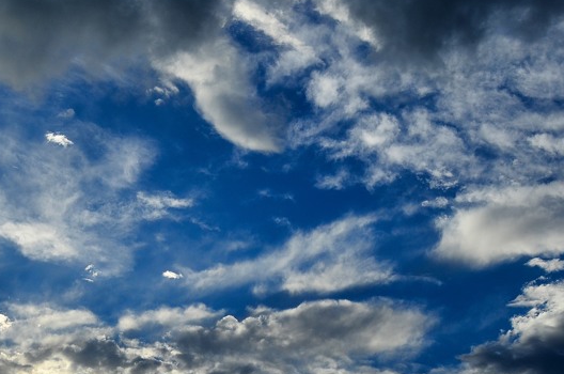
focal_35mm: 64
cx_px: 188
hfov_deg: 31.2
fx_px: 1001
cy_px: 245
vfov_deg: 21.1
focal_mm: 22
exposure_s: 1/1000
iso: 100
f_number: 8
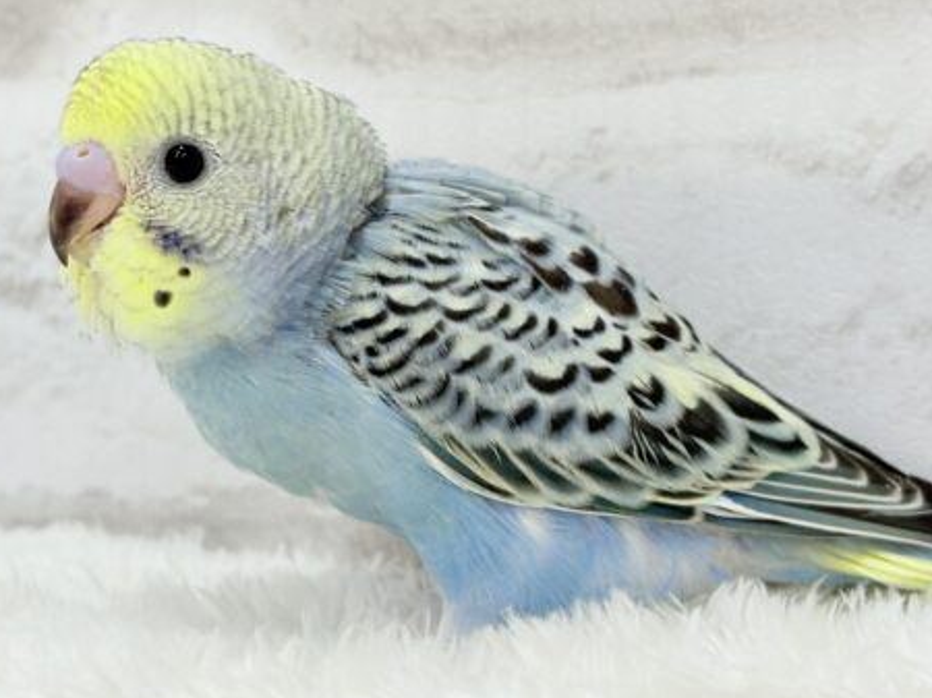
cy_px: 290
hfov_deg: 26.3
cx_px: 437
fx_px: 1991
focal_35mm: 74
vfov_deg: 19.9
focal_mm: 5.96
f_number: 1.6
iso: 50
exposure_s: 1/50
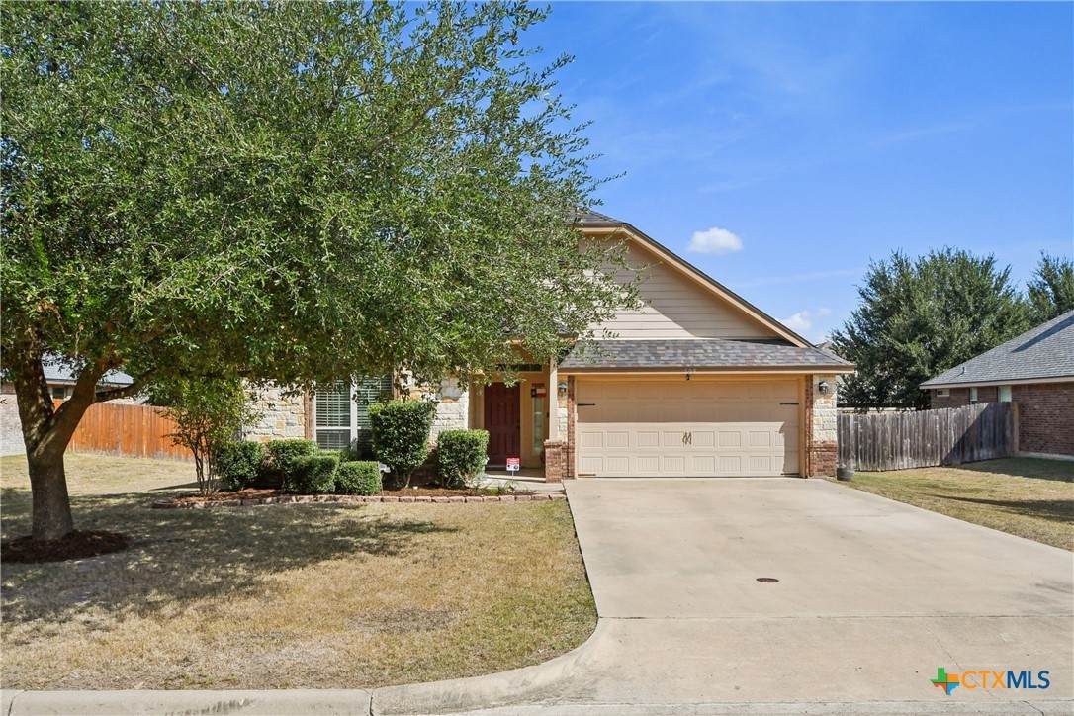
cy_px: 358
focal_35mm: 27
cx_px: 537
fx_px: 805
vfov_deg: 47.9
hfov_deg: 67.4
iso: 400
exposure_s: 1/1250
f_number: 8
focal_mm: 18
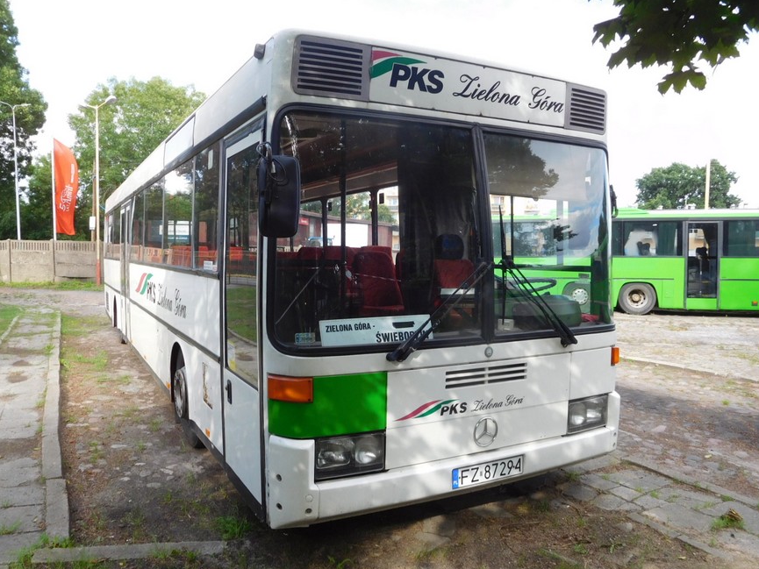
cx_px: 366
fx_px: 570
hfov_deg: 67.3
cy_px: 278
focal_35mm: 26
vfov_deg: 53.1
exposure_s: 1/250
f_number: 3.4
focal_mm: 4.5
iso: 125
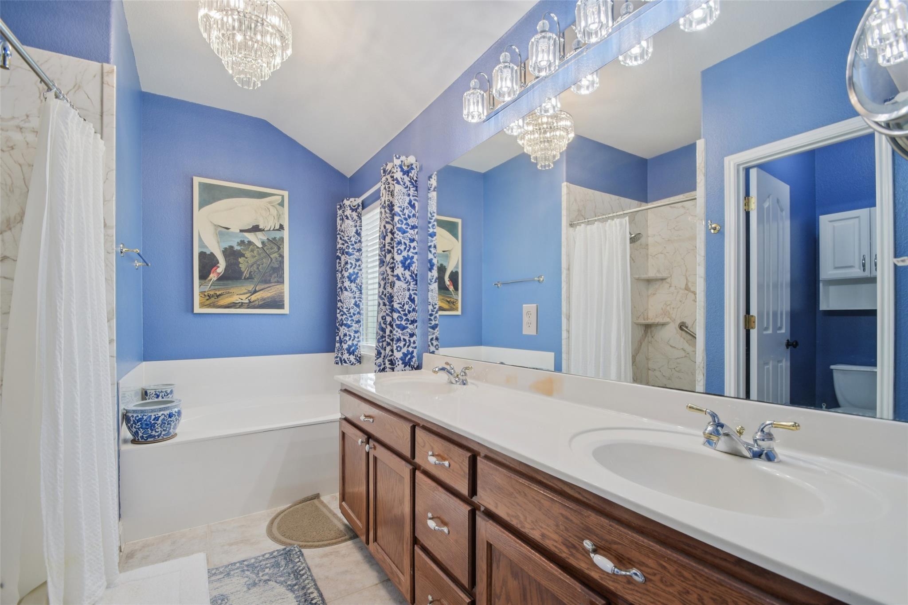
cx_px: 454
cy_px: 302
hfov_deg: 100.4
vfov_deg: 77.3
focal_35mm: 15
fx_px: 378
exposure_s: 1/13
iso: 400
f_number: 8
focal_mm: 10
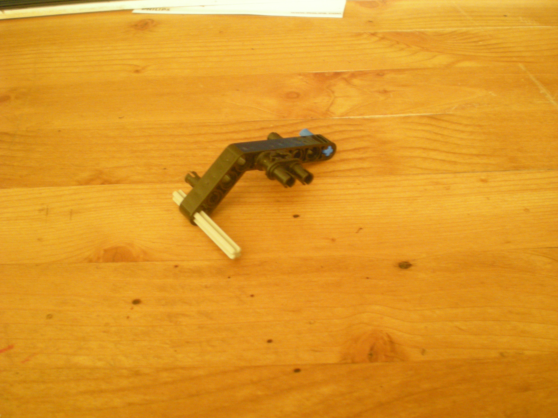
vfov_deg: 37.7
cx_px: 279
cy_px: 209
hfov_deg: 49.0
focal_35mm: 38
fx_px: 613
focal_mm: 6.3
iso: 328
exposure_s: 1/8
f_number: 3.1
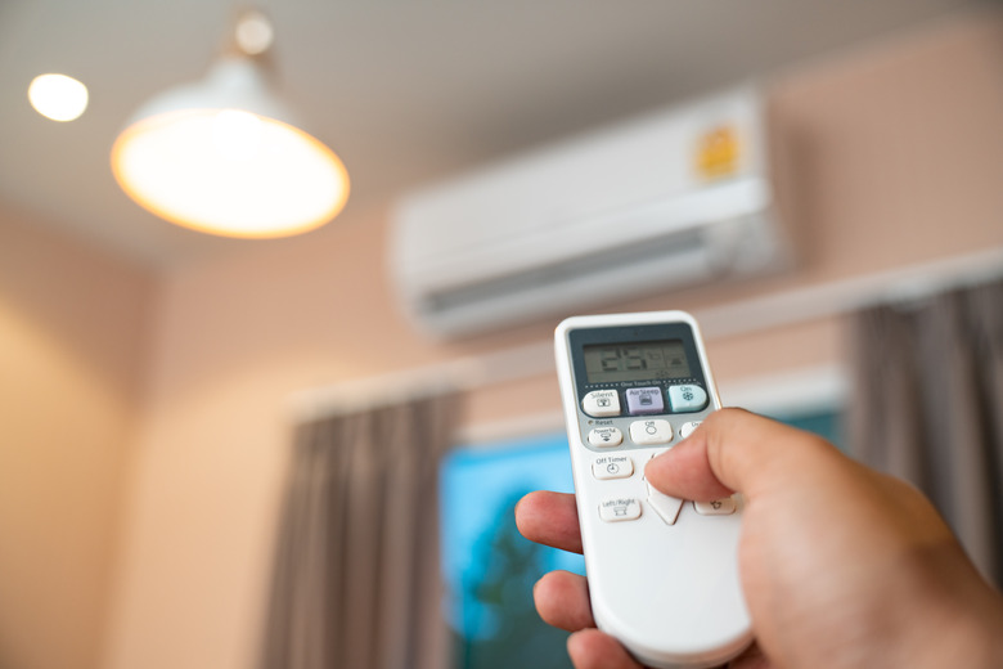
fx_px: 1114
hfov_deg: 48.5
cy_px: 334
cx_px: 502
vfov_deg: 33.4
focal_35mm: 40
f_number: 2.8
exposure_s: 1/80
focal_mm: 40
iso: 400
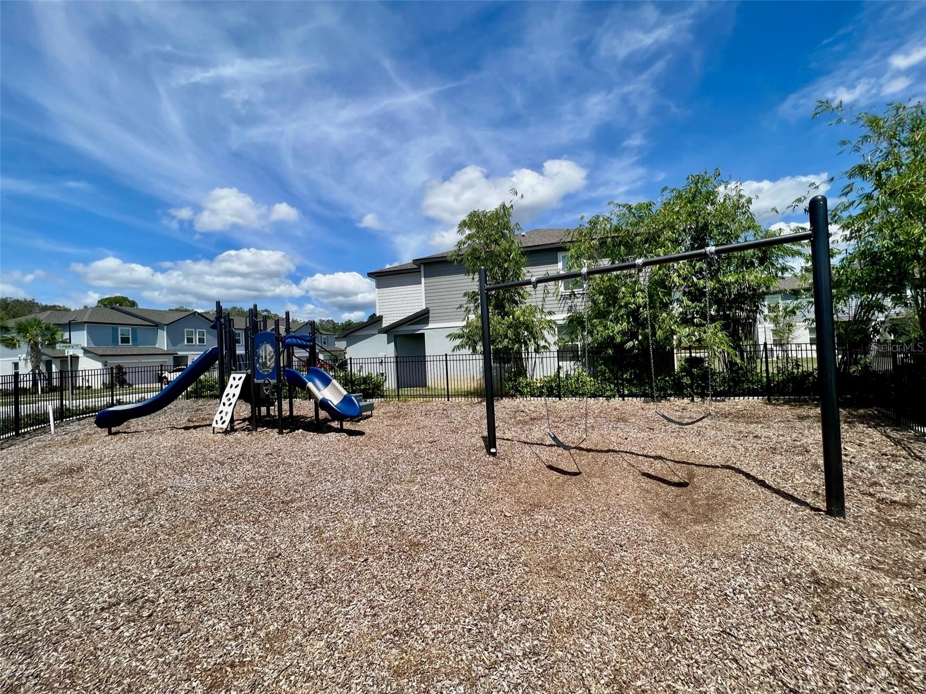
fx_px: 348
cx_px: 463
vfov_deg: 89.9
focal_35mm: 13
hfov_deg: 106.2
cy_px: 347
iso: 32
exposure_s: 1/1980
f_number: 1.8
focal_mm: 1.57
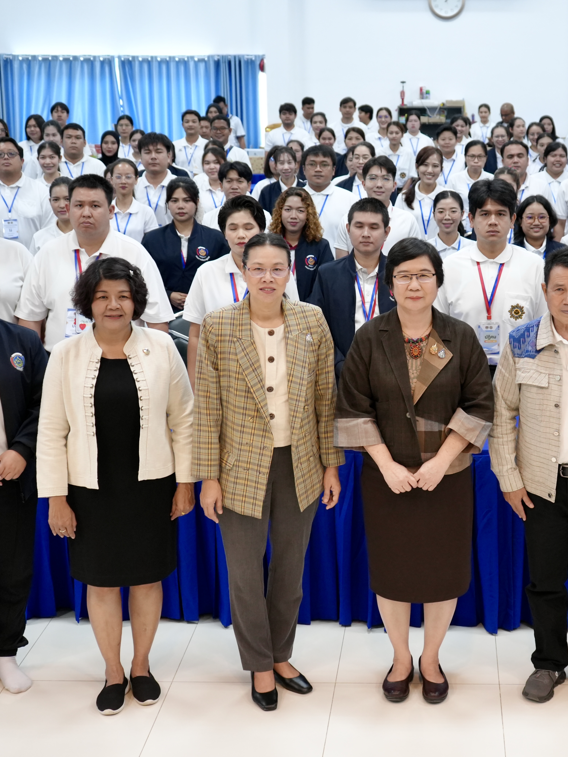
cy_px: 390
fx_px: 1291
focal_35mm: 59
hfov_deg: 24.6
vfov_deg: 32.7
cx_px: 410
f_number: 4
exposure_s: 1/40
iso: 2000
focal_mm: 39
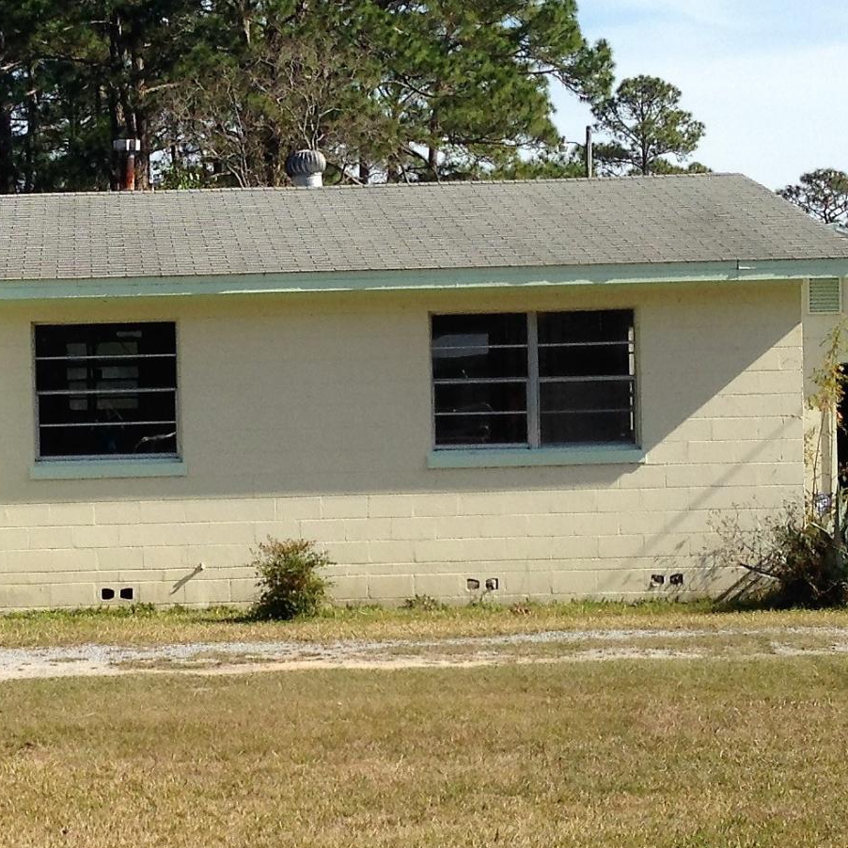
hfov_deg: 17.6
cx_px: 46
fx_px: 2688
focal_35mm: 97
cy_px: 441
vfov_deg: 17.9
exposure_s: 1/1595
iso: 50
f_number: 2.4
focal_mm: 4.12
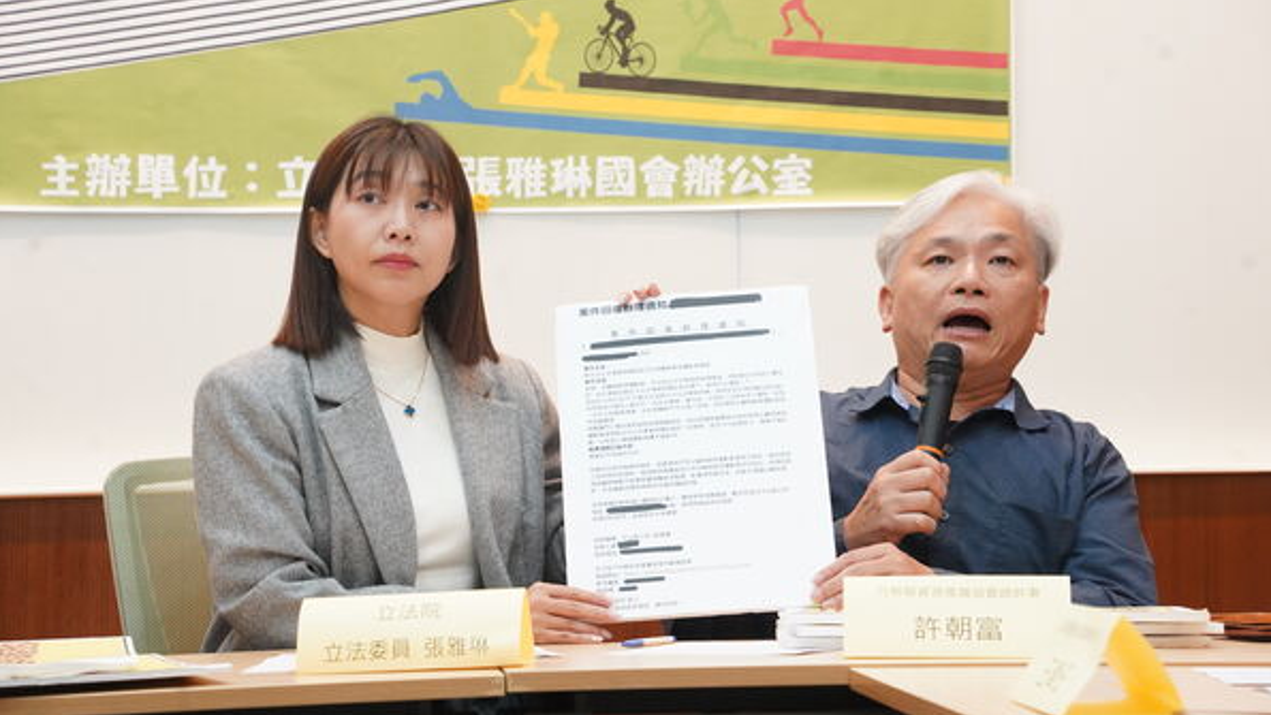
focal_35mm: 93
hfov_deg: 22.9
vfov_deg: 13.0
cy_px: 376
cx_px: 634
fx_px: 3135
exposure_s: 1/125
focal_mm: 88
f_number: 7.1
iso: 6400
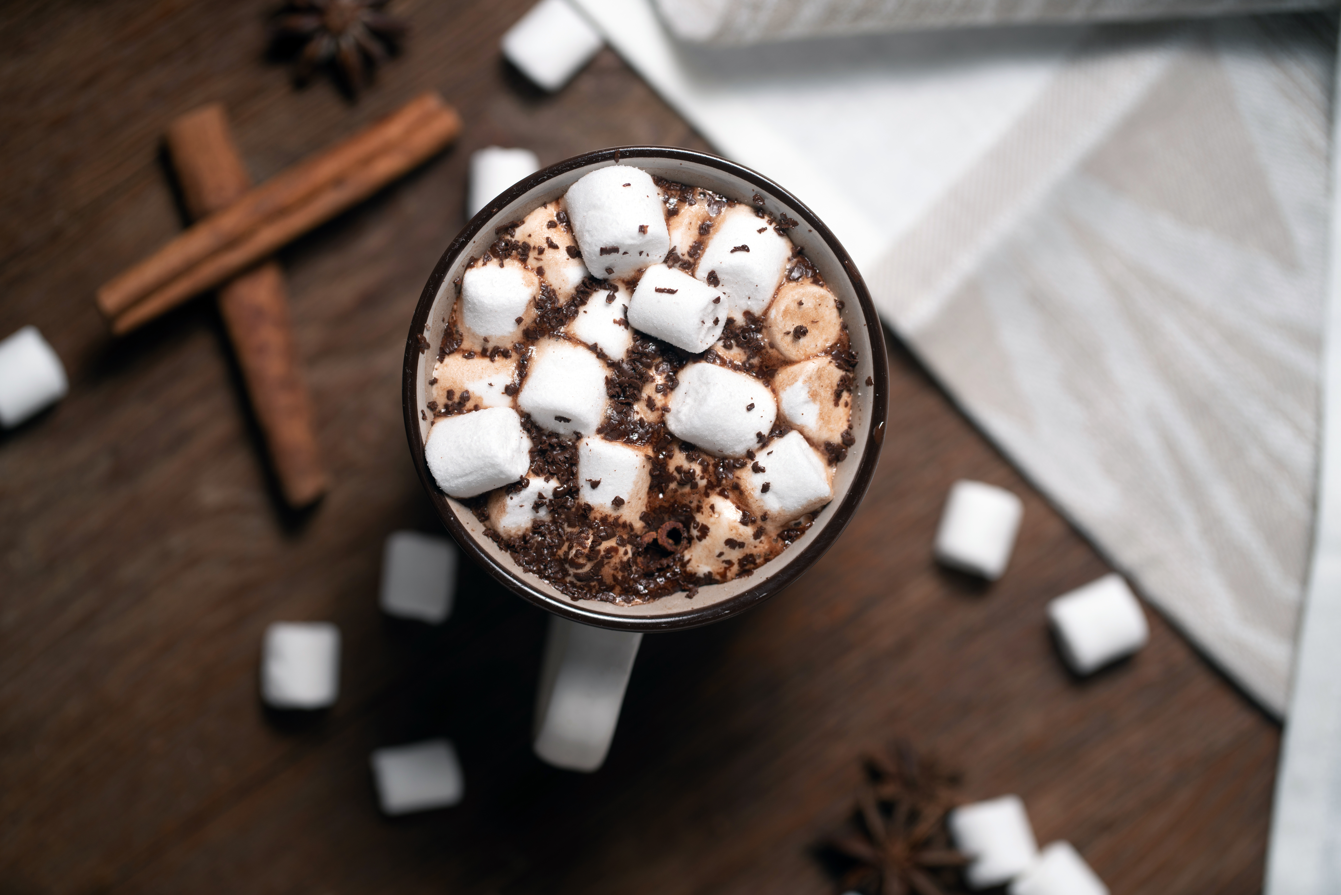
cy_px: 448
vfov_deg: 13.7
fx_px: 3725
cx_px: 670
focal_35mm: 100
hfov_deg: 20.4
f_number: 3.5
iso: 100
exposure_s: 1/125
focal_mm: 100
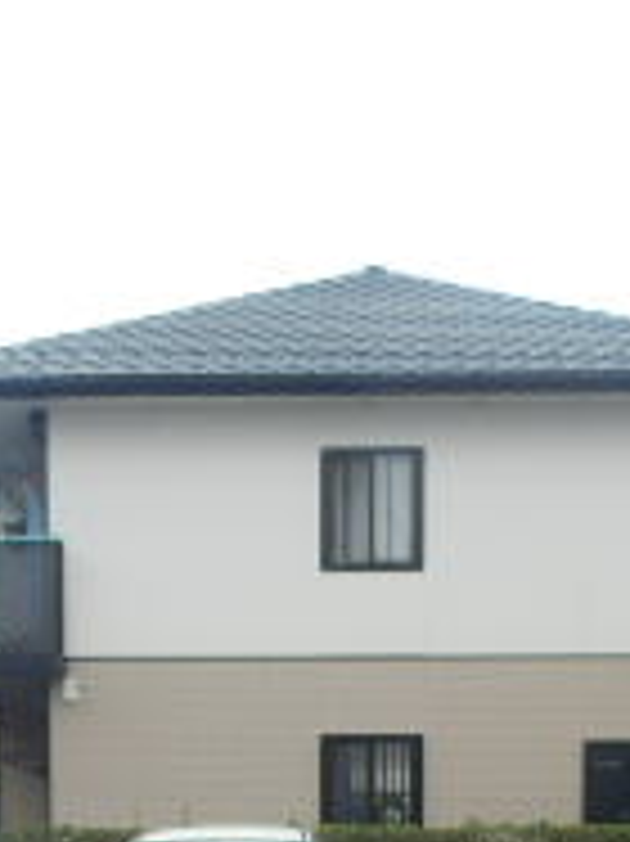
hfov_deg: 18.0
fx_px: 1992
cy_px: 1013
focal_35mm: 82
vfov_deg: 22.0
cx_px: 315
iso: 80
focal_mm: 4.2
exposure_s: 1/400
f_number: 3
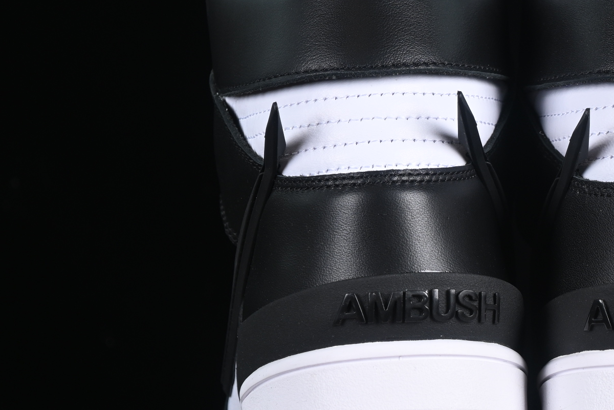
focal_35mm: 174
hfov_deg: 11.7
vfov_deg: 7.9
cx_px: 530
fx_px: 2967
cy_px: 170
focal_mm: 50
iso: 160
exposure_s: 1/60
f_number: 6.3
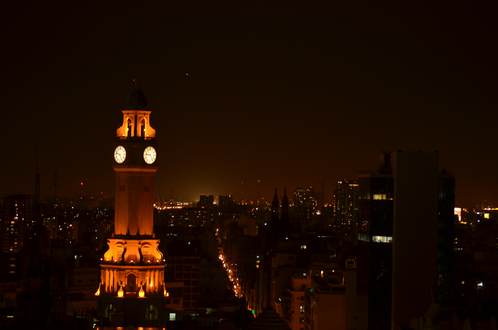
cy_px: 165
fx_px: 1449
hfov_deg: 19.5
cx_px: 249
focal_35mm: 105
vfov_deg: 13.0
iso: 500
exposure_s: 1/10
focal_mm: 70
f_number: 4.2
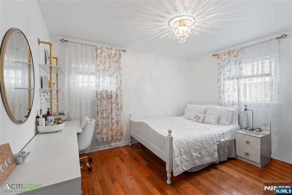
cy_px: 98
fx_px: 130
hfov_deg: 96.8
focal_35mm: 16
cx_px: 146
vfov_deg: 73.7
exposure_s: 1.3
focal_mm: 16
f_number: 9
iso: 250
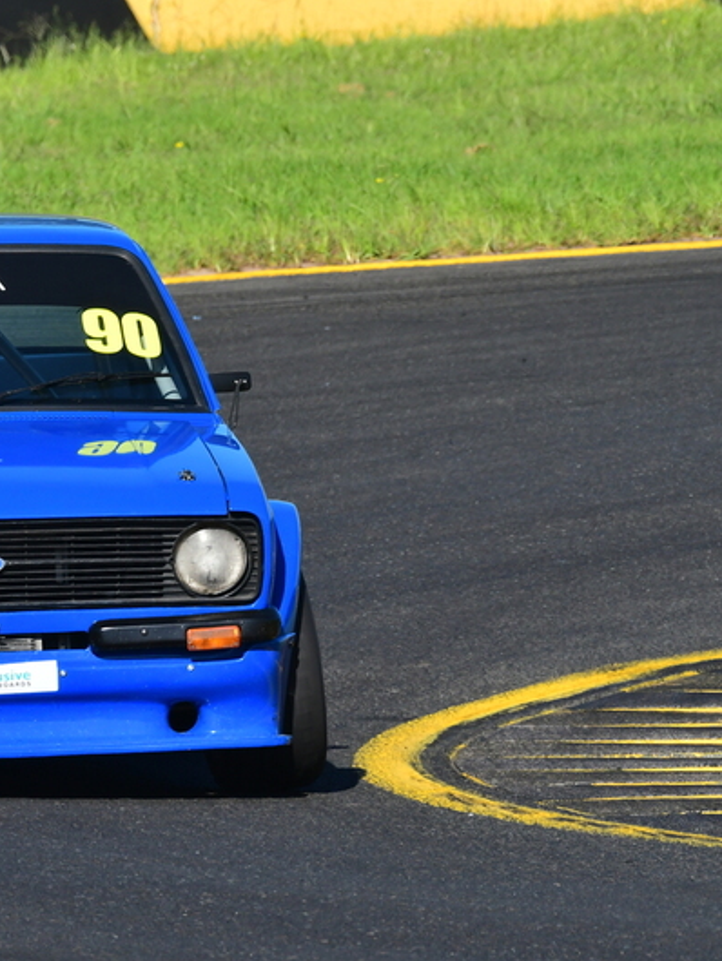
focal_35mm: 783
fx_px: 21758
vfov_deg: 2.5
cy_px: 480
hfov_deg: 1.9
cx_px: 38
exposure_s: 1/640
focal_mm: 360
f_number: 11
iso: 500
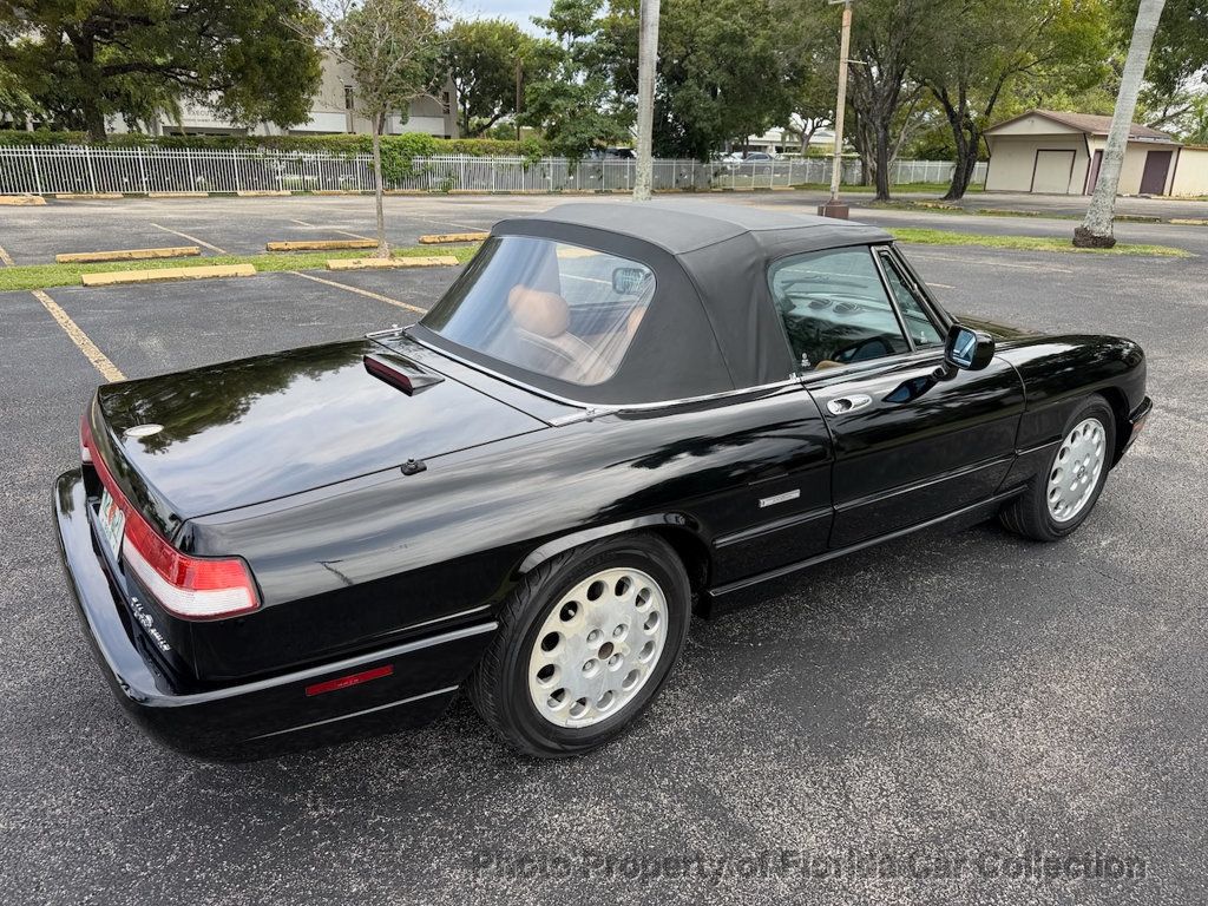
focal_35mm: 24
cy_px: 453
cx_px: 604
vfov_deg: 56.8
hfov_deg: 71.6
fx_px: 838
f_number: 1.78
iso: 80
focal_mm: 6.76
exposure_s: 1/967
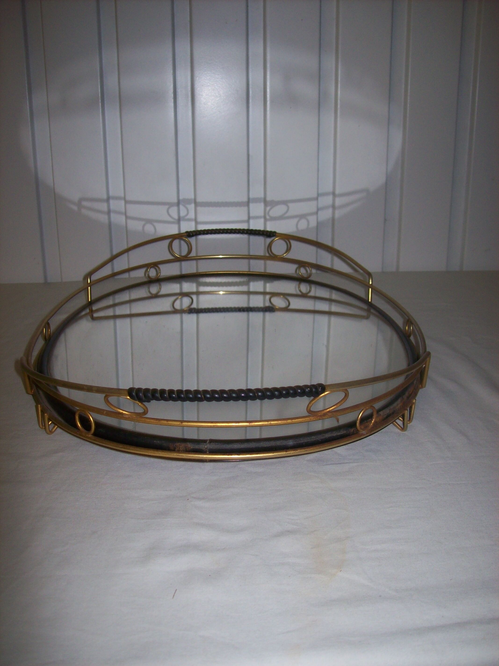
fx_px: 692
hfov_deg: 39.6
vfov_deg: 51.4
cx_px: 250
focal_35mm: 36
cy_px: 333
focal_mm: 6
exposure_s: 1/64
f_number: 2.7
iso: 80
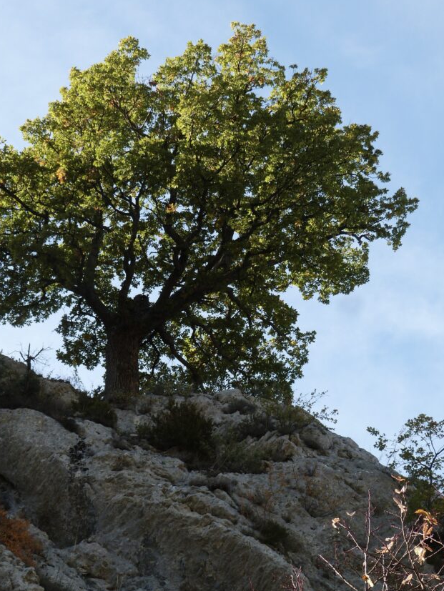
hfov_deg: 15.0
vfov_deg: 19.8
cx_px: 219
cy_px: 313
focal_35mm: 99
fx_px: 1692
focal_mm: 14.5
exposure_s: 1/200
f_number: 4
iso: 100
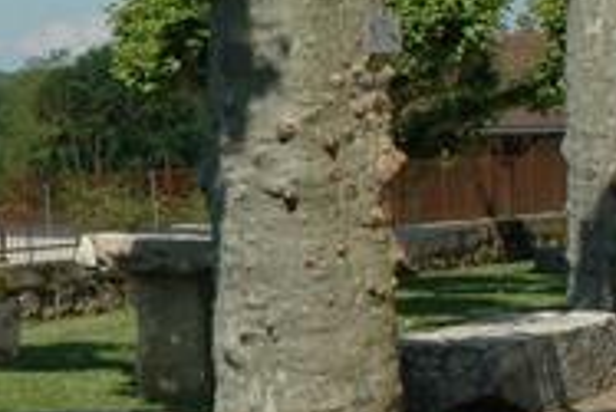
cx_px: -583
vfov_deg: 8.6
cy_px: 280
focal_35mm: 159
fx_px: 2723
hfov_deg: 11.7
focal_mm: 22
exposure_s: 1/400
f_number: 10
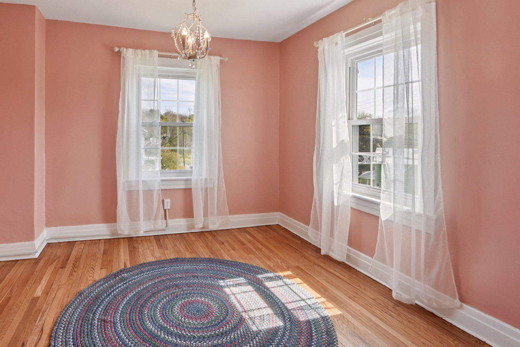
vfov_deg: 61.2
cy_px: 133
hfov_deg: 82.8
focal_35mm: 20
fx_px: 289
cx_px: 204
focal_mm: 16
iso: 400
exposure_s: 1/100
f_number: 9
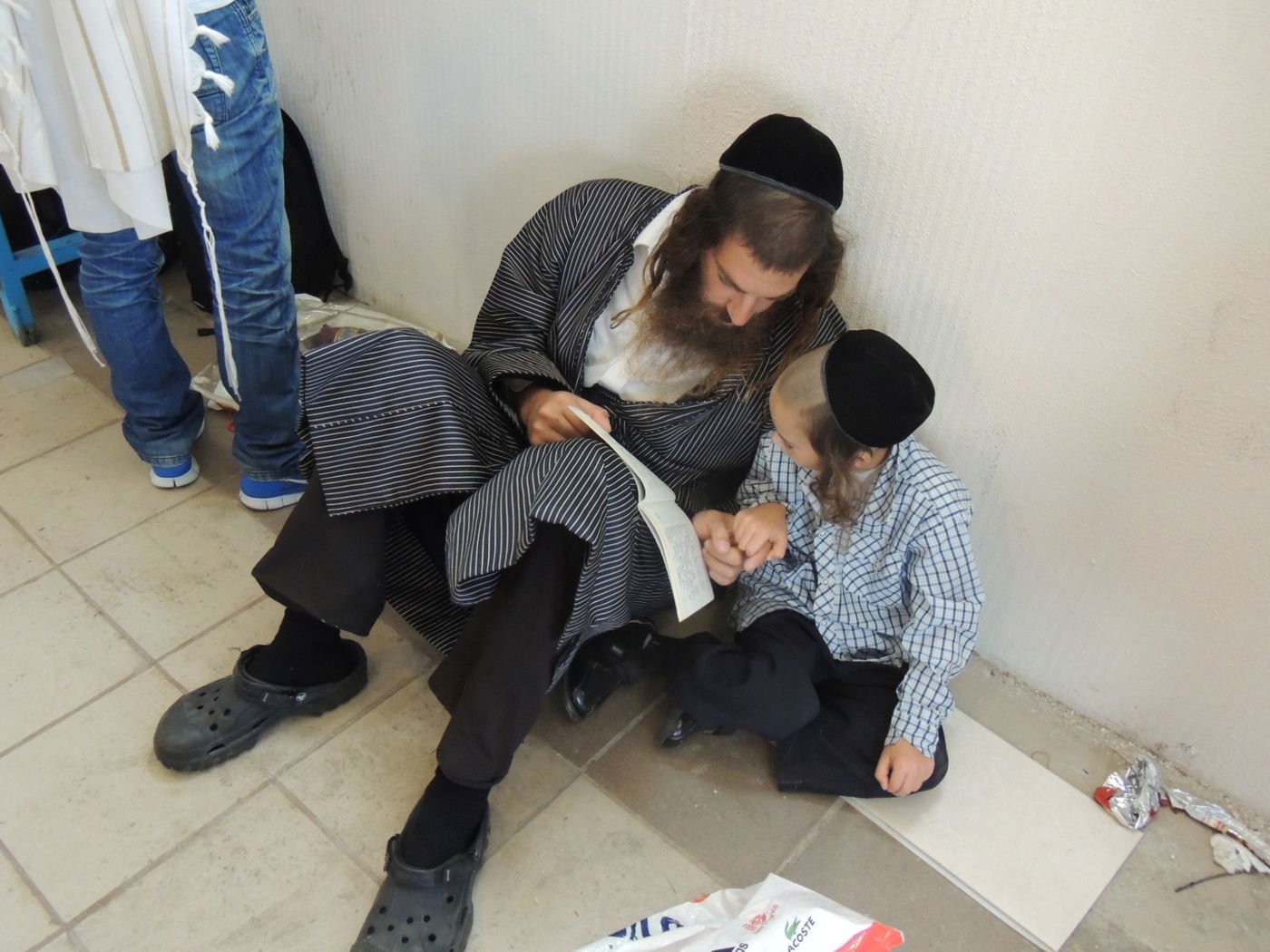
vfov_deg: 46.8
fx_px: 1101
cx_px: 635
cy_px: 476
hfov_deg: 60.0
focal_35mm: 30
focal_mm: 5.3
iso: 800
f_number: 3.1
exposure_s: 1/125
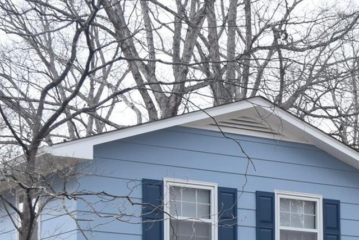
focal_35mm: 130
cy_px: 344
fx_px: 1293
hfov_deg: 15.6
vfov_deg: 10.3
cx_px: 344
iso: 400
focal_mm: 27
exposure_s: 1/160
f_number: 6.3
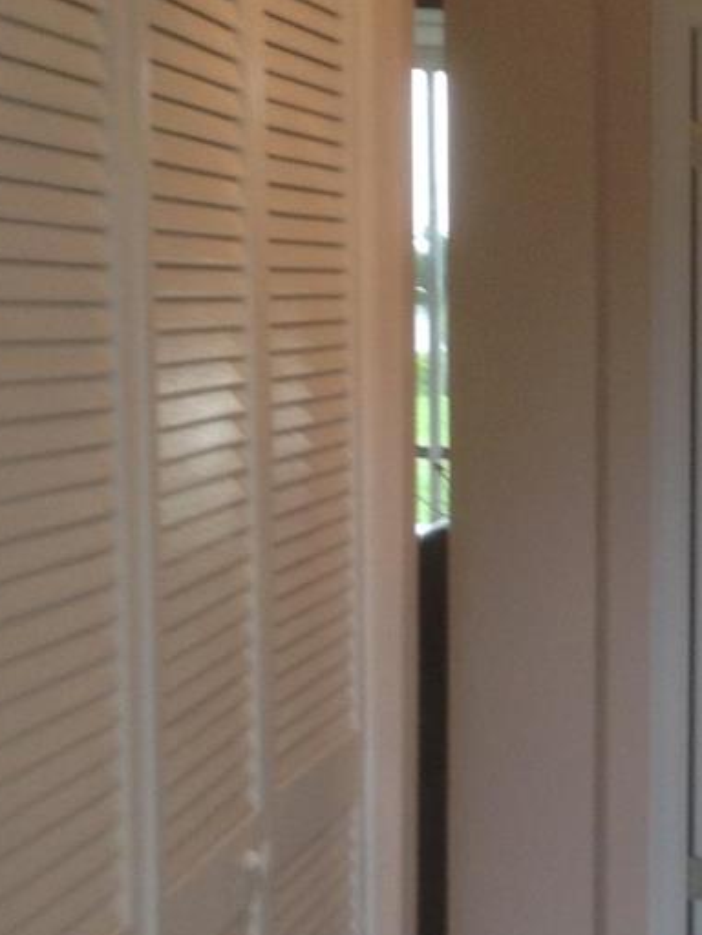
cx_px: 821
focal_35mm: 105
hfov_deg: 13.7
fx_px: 2839
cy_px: 641
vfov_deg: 18.7
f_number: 2.4
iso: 64
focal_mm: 4.28
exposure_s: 1/40
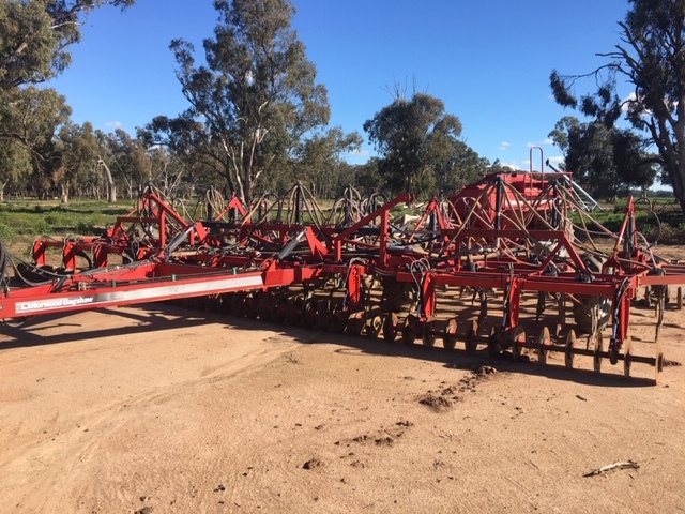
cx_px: 342
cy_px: 257
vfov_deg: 48.2
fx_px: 574
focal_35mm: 29
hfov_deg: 61.7
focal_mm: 4.15
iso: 25
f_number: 2.2
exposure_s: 1/986
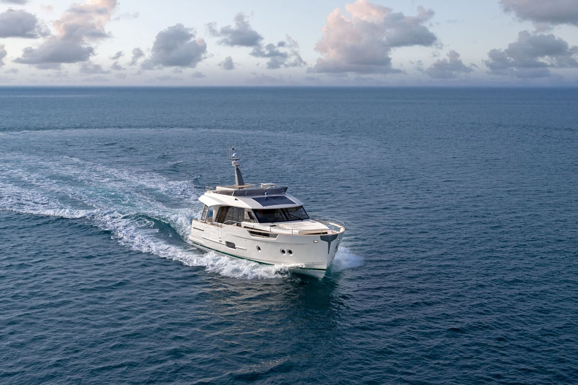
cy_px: 192
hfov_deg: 38.2
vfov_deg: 26.0
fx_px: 835
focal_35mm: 52
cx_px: 289
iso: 400
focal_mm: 52
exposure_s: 1/500
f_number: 11
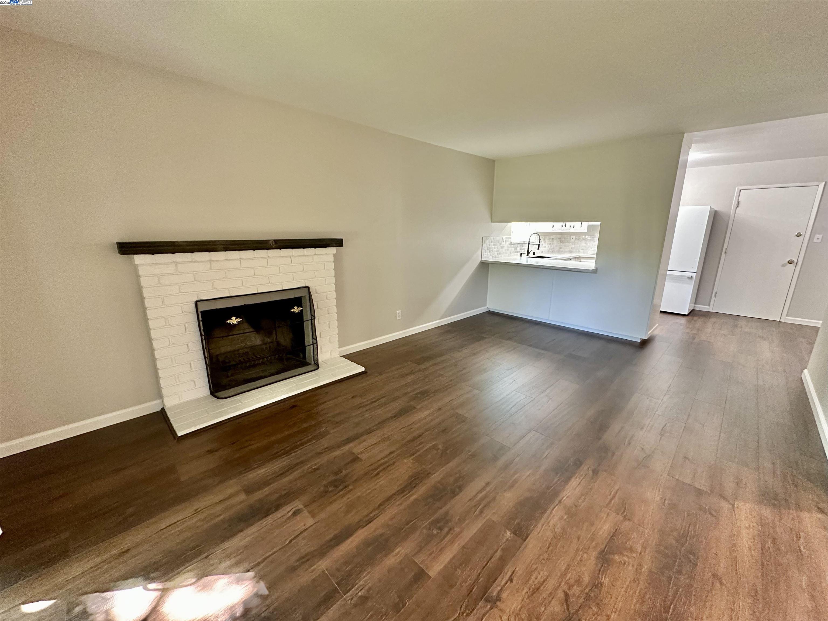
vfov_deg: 85.7
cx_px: 414
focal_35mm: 14
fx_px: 335
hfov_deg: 102.1
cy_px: 310
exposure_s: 1/60
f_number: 2.2
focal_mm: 2.22
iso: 500
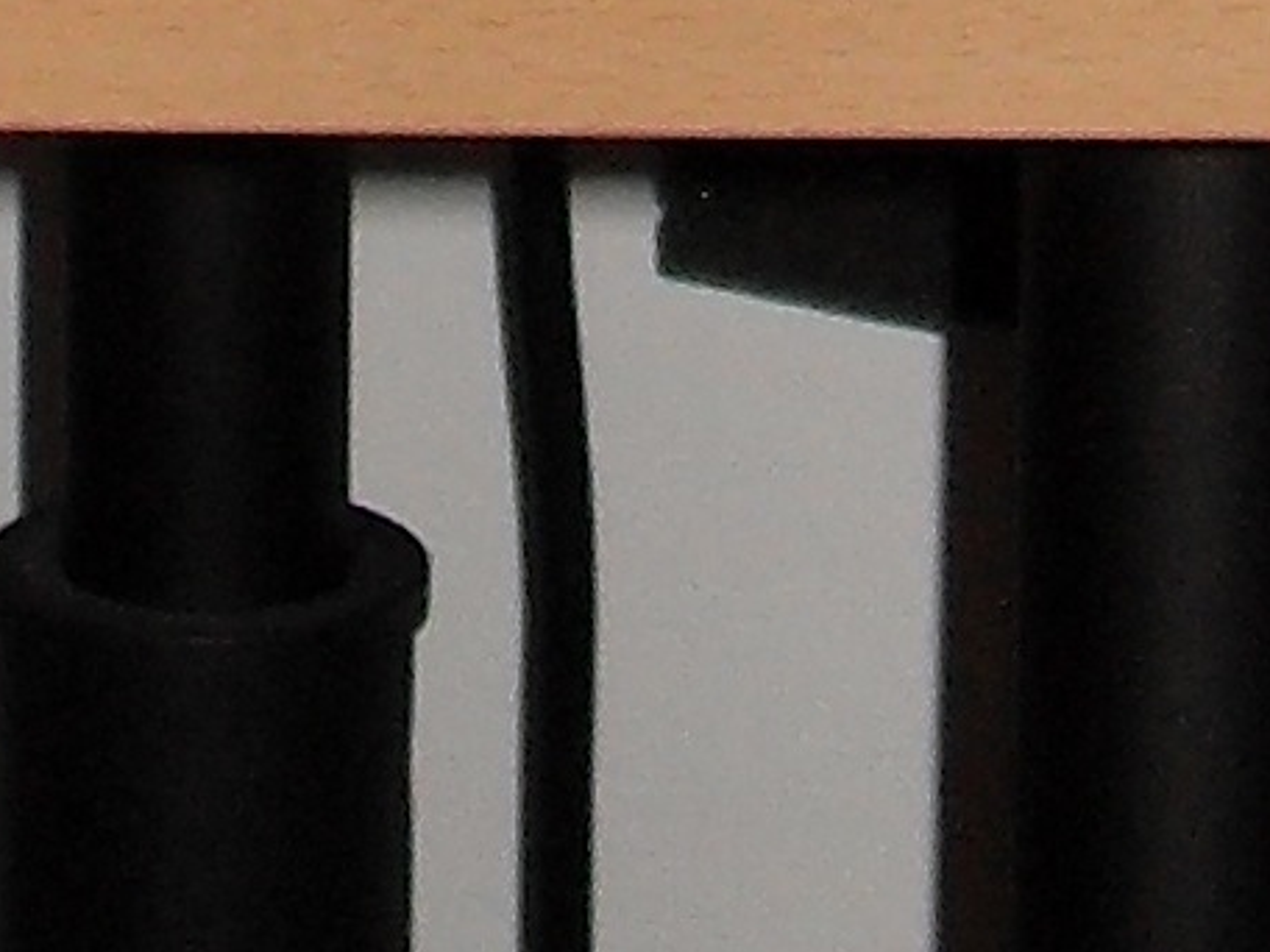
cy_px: -1832
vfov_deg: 5.3
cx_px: 31
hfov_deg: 7.4
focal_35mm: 265
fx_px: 9722
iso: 100
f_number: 2.8
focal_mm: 6.3
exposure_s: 1/45
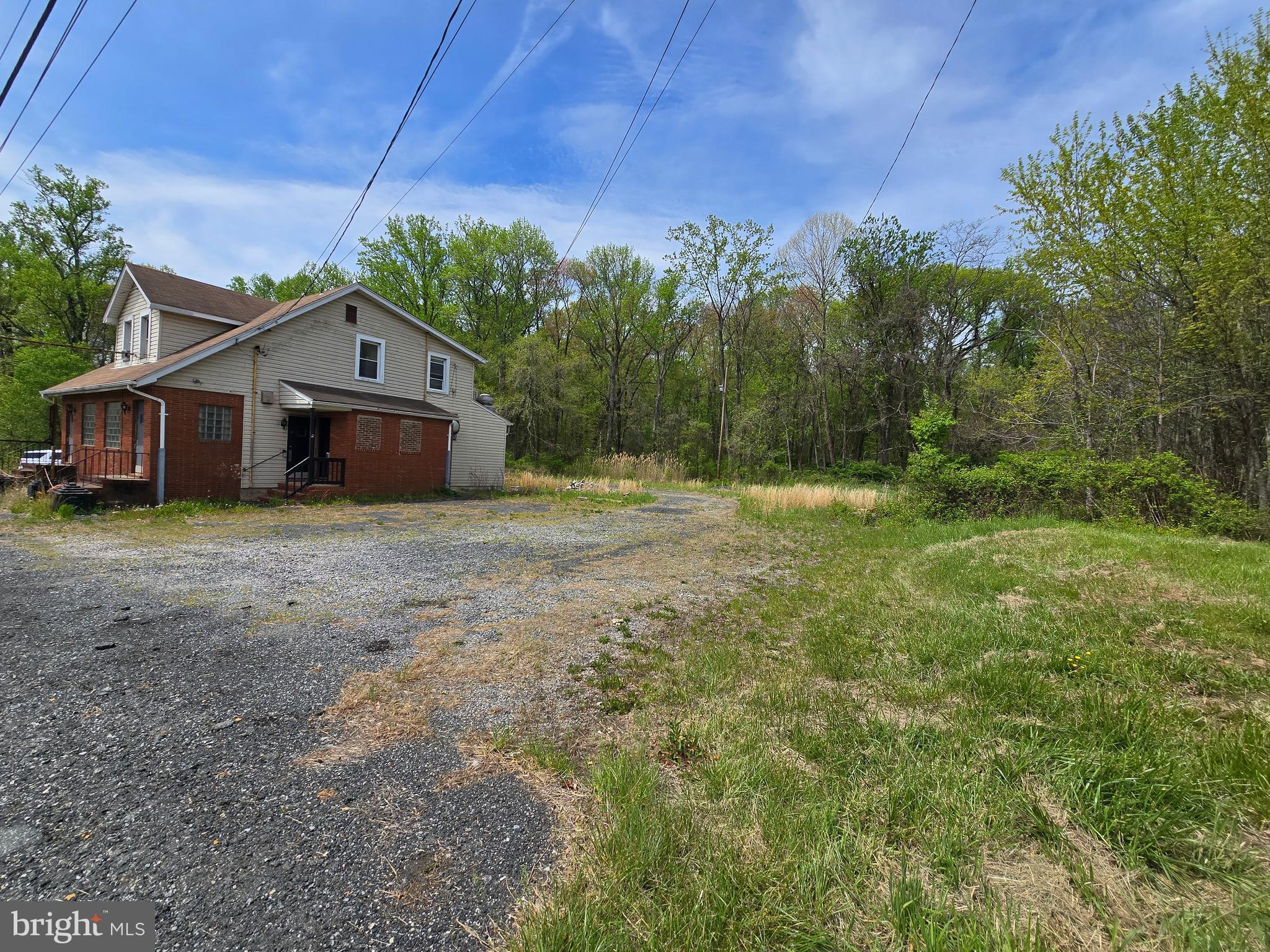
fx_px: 477
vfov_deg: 89.9
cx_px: 635
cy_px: 476
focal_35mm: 13
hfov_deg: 106.2
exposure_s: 1/2635
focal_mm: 2.2
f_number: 2.2
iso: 50
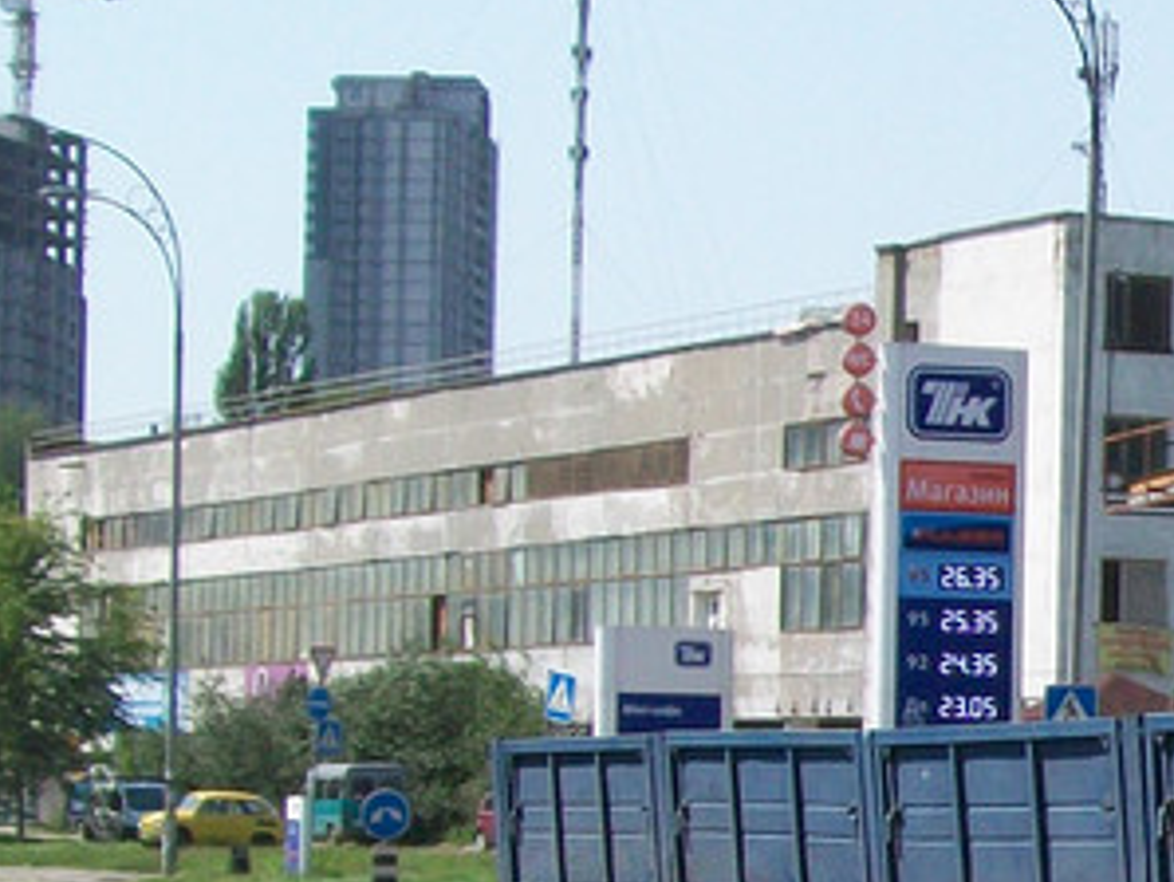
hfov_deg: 11.6
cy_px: 736
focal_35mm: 161
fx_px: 5465
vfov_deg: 9.2
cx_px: 1861
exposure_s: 1/320
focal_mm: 7.6
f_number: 5.3
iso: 64
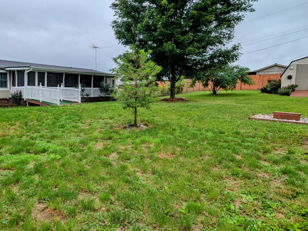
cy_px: 106
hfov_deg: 72.6
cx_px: 89
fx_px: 196
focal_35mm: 22
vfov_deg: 61.1
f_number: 2.2
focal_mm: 1.95
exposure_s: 1/928
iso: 49
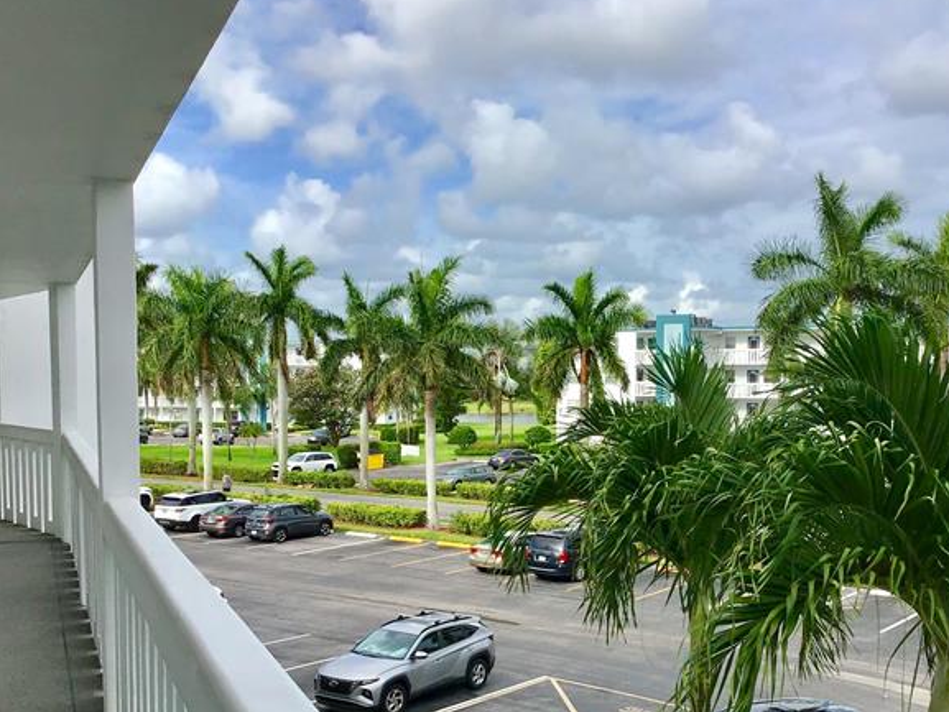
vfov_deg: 33.4
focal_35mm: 43
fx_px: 1179
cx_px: 577
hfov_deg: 43.6
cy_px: 455
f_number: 2.4
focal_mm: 3.3
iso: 25
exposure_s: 1/1087
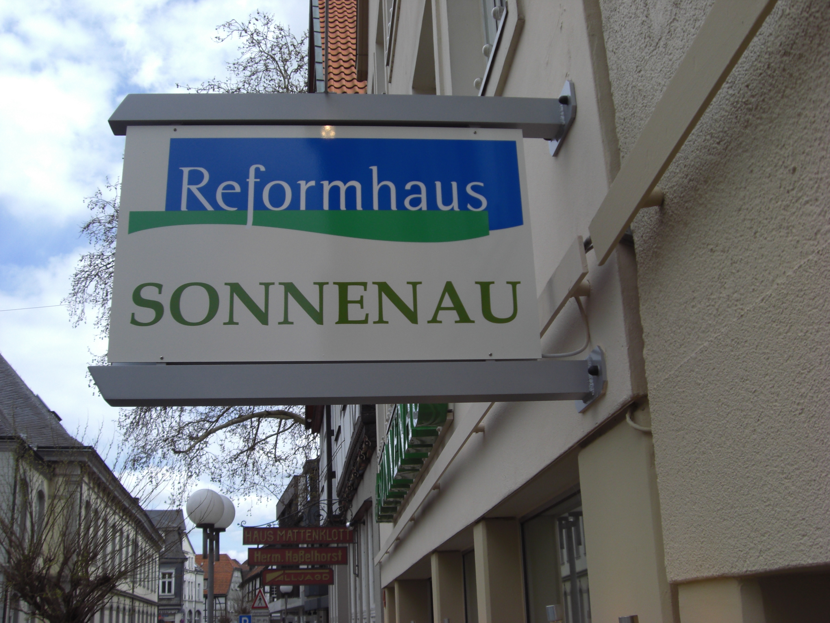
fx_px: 911
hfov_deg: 49.0
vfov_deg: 37.7
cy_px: 312
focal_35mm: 38
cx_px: 415
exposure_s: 1/125
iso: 64
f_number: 8
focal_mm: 6.2
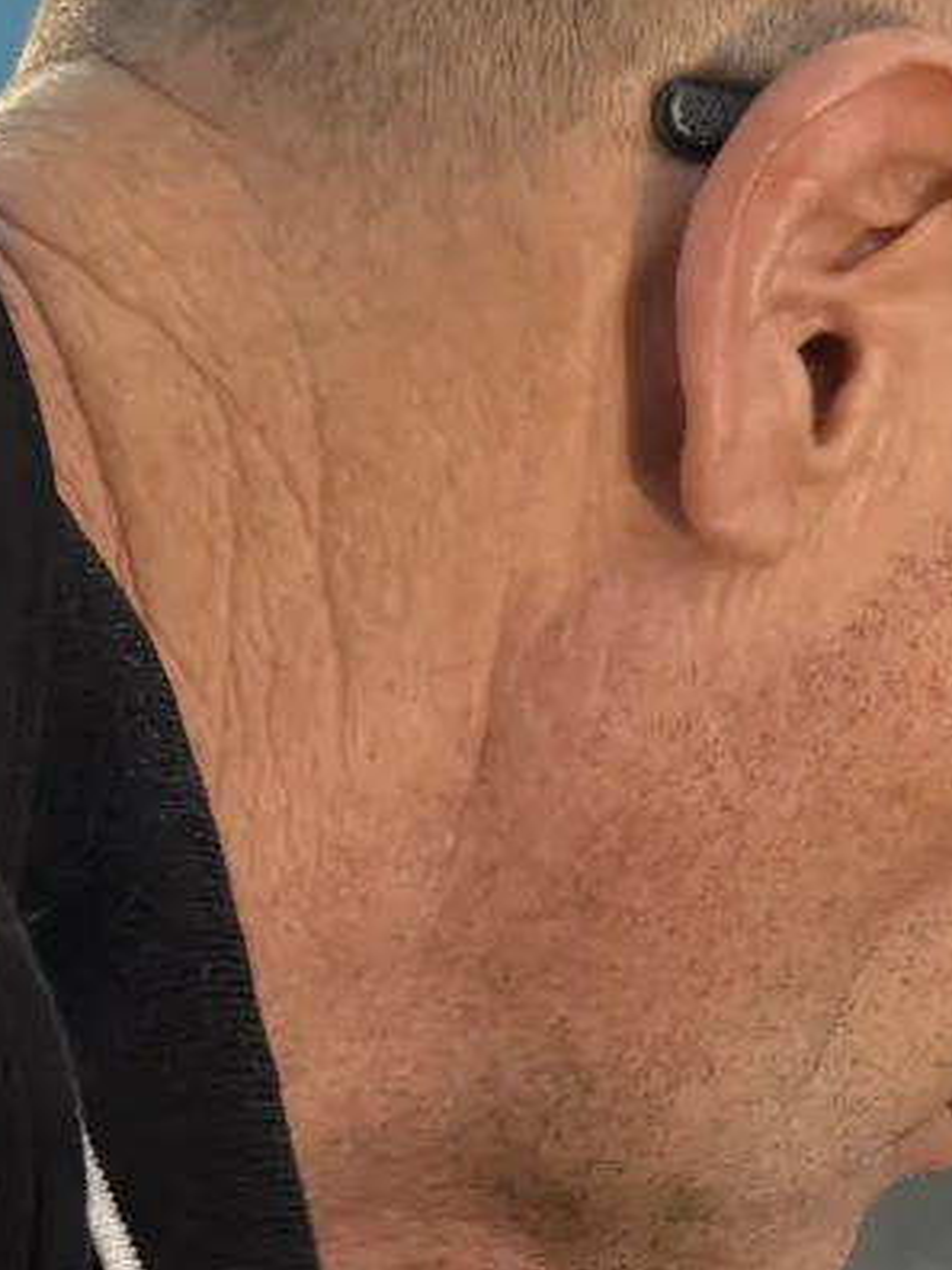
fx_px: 5684
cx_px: 2519
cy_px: 1046
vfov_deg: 12.7
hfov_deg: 8.5
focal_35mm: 155
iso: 80
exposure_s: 1/177
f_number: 1.78
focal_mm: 6.76
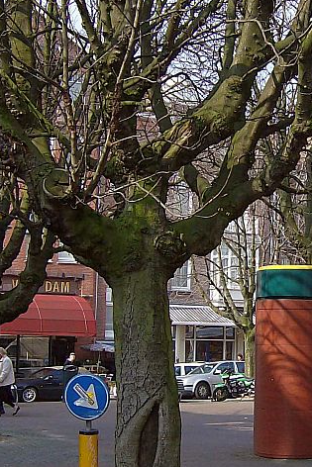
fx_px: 1052
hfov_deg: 16.7
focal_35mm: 81
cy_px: 206
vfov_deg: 25.0
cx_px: 265
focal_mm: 6
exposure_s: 1/343
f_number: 4.7
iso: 100
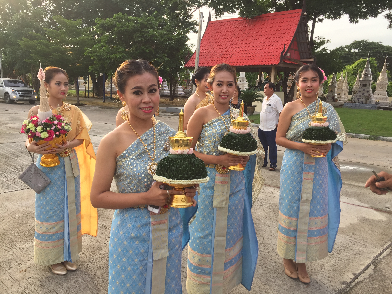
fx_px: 328
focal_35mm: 29
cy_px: 147
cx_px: 196
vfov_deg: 48.2
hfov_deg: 61.7
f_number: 2.2
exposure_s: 1/350
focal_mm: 4.15
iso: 32
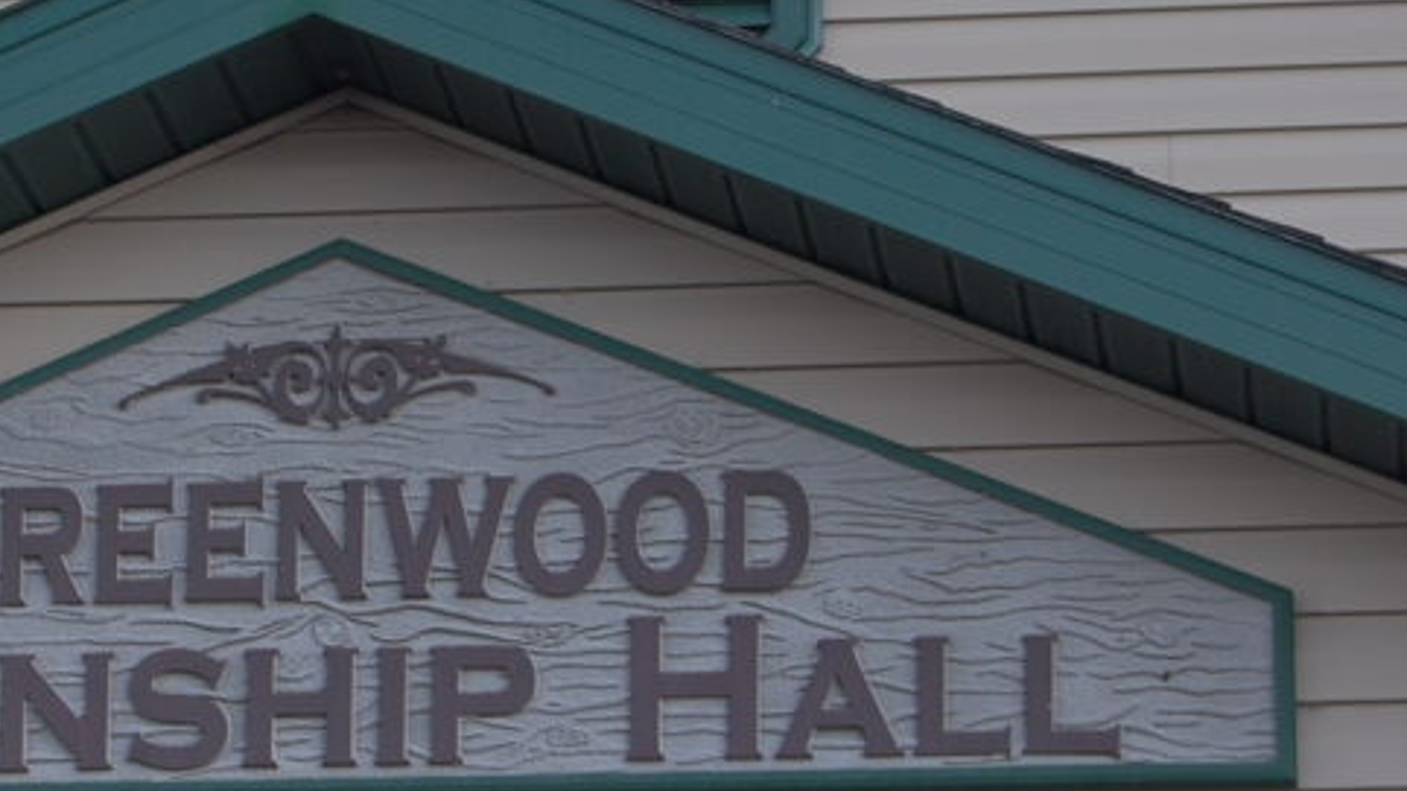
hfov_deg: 11.7
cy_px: 261
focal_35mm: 183
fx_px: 6831
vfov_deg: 6.6
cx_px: 327
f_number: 5.6
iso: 200
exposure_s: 1/125
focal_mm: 55
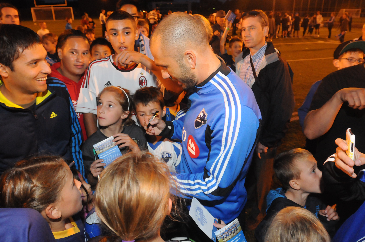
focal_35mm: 26
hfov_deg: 70.5
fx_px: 258
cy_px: 121
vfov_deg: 50.3
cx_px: 182
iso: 2500
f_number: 5.6
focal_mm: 17
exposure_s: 1/125
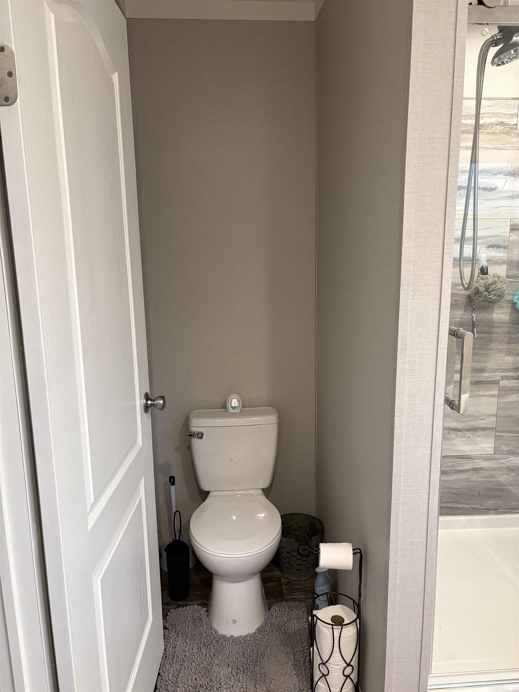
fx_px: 520
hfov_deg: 53.1
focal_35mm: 26
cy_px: 346
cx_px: 260
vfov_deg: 67.3
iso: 200
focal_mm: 5.96
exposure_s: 1/60
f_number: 1.6
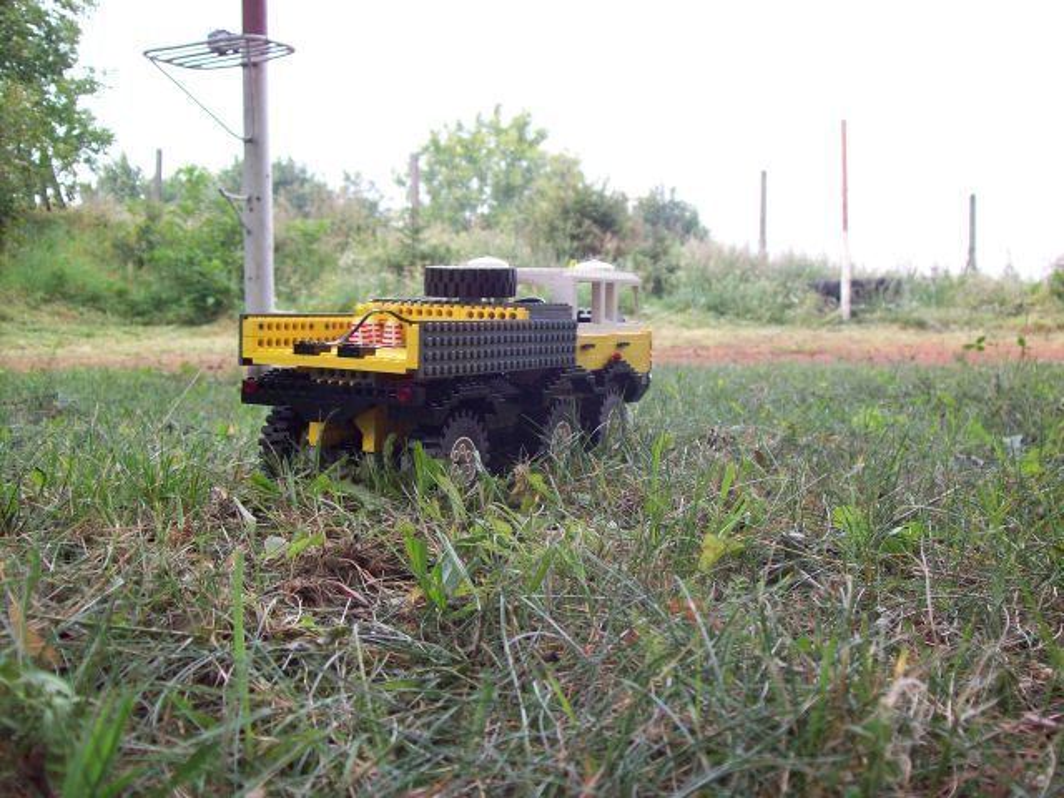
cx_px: 532
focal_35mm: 36
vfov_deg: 39.7
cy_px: 399
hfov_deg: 51.4
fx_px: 1107
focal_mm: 6
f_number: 2.7
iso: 80
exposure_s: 1/225
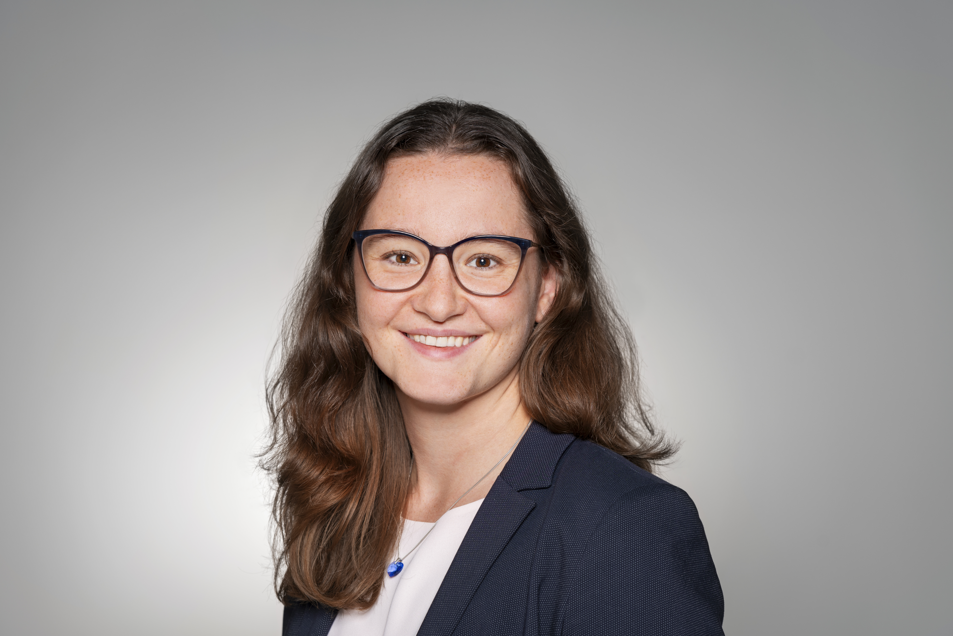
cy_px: 318
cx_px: 476
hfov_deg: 13.2
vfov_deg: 8.9
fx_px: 4103
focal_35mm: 155
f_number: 5.6
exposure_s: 1/100
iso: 100
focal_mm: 155
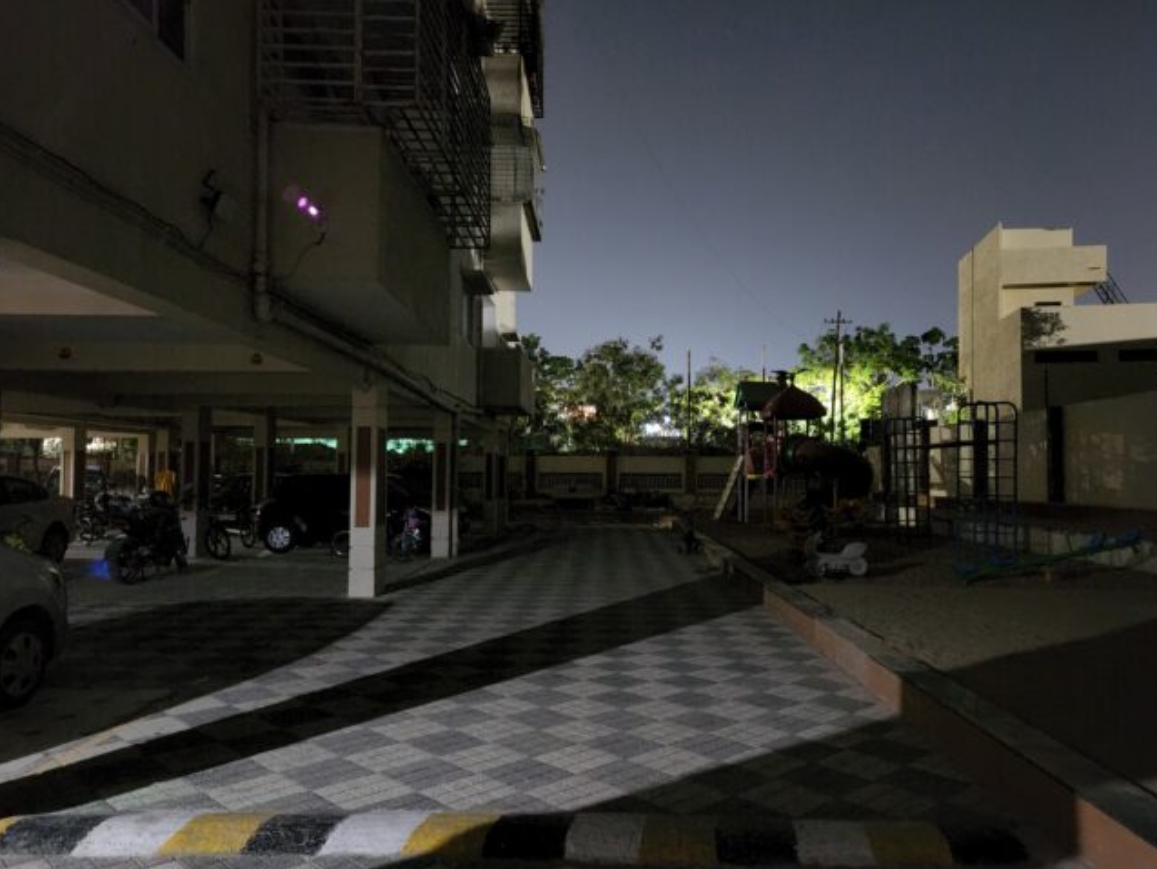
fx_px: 869
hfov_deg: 67.2
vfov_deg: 53.1
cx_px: 618
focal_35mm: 26
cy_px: 431
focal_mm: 5.4
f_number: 1.8
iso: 2500
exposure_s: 1/10
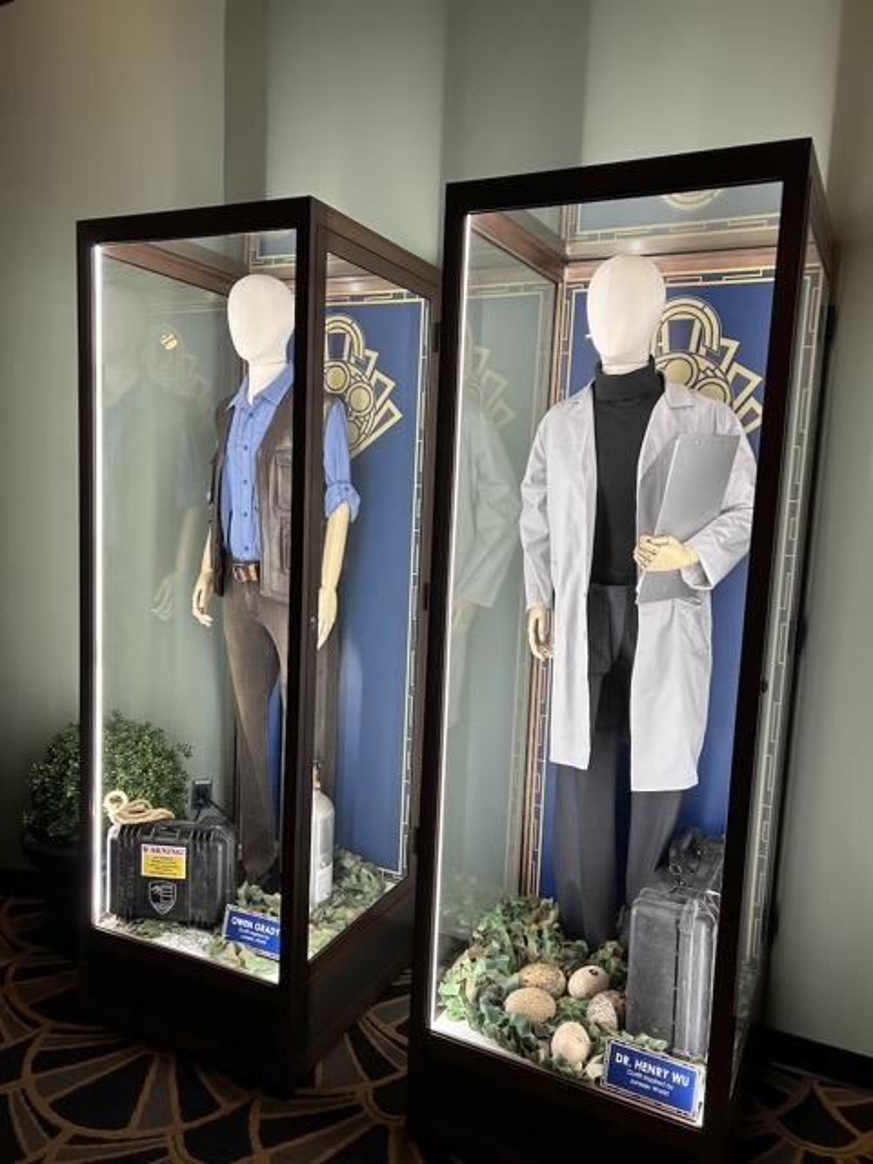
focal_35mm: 26
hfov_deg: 53.1
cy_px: 582
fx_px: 874
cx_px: 436
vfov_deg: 67.3
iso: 125
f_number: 1.5
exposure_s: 1/120
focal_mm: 5.7
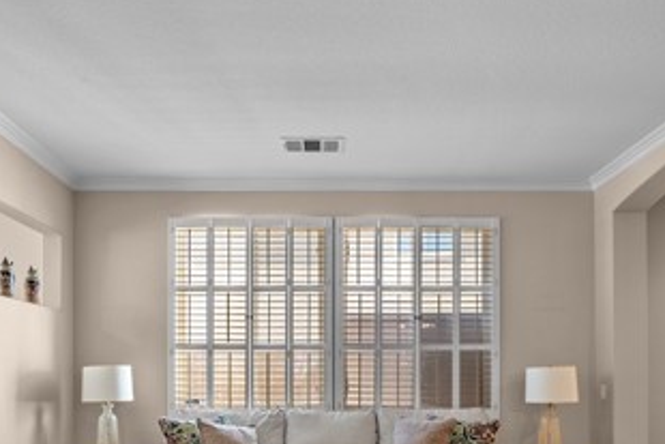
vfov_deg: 40.0
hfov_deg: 60.3
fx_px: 573
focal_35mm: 31
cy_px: 376
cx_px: 324
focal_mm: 15
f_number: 9
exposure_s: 1/2.5
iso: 250
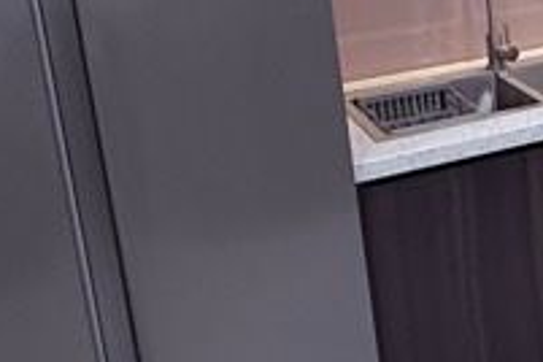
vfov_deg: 18.0
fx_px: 1116
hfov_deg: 21.9
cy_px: -3
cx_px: 851
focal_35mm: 74
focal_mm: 2.22
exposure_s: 1/100
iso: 320
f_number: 2.2
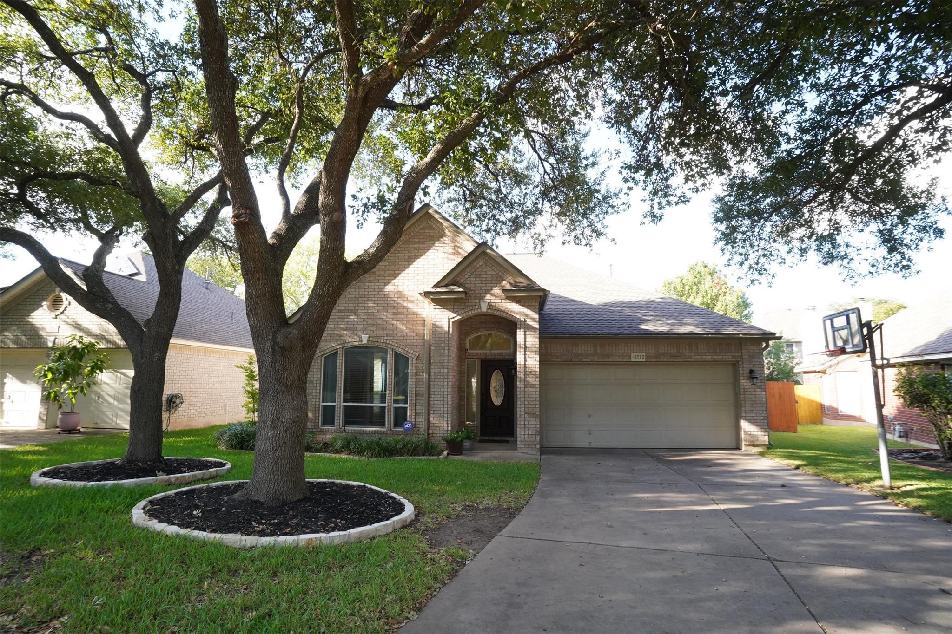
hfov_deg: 90.0
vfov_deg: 67.4
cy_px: 317
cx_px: 476
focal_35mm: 18
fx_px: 476
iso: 3200
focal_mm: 18
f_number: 10
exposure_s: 1/250
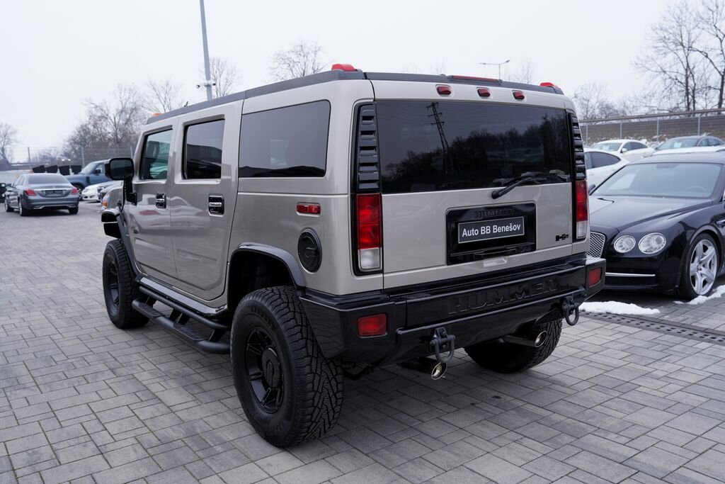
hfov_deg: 61.9
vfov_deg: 43.6
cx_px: 362
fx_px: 604
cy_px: 242
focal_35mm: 30
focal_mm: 30
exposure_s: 1/80
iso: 100
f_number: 4.5
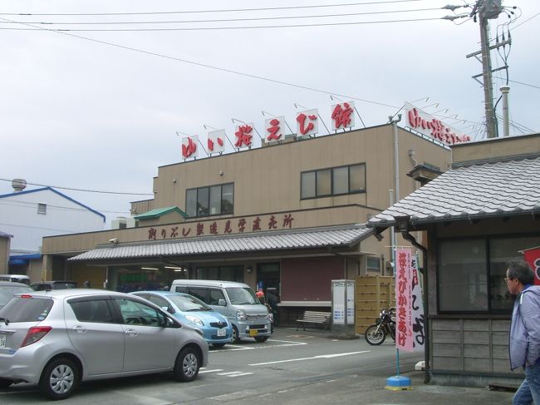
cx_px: 270
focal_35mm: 41
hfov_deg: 45.8
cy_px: 202
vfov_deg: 35.1
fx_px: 639
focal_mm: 6.8
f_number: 4.6
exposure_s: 1/250
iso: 80
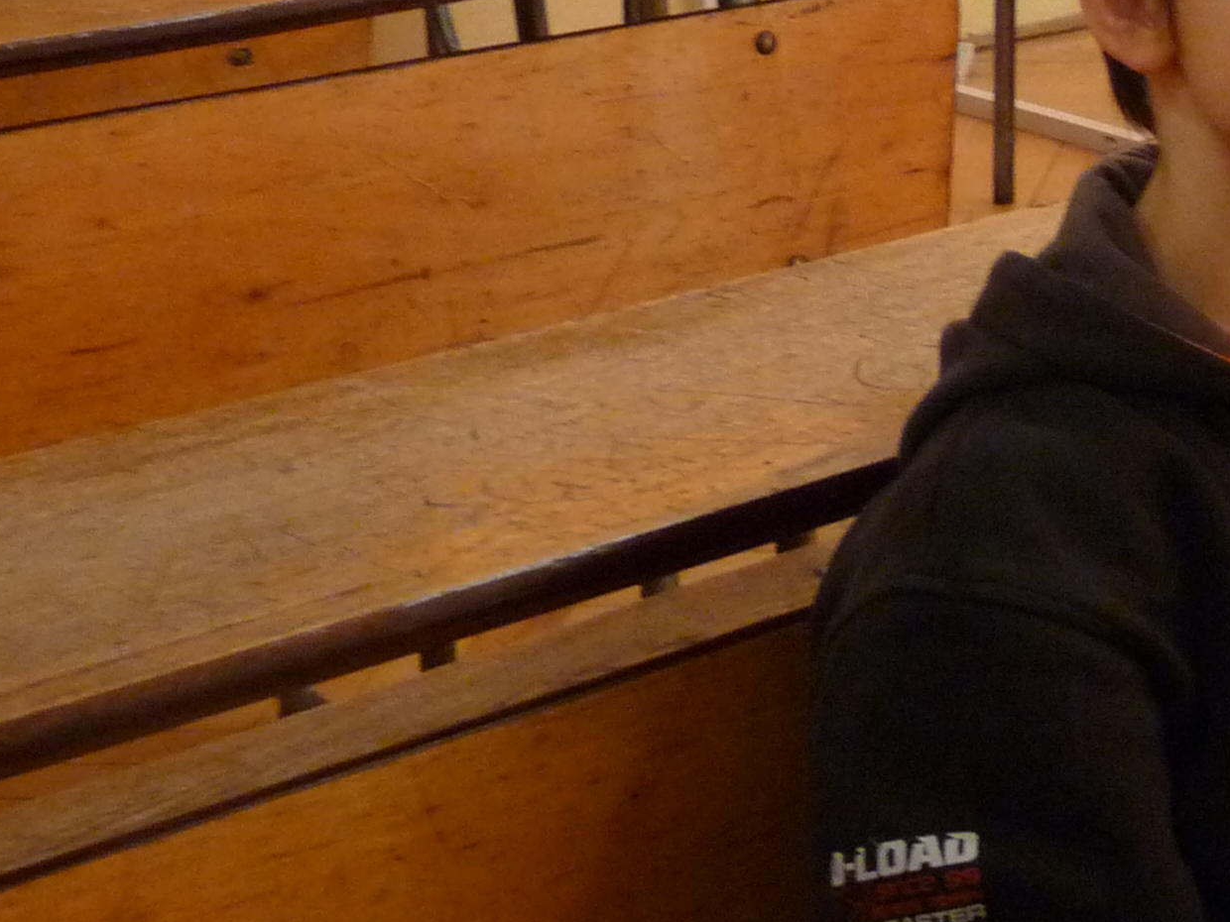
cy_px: -122
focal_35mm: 100
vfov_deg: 14.4
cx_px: 1780
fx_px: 3553
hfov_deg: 17.8
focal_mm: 6
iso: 400
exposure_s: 1/80
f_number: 3
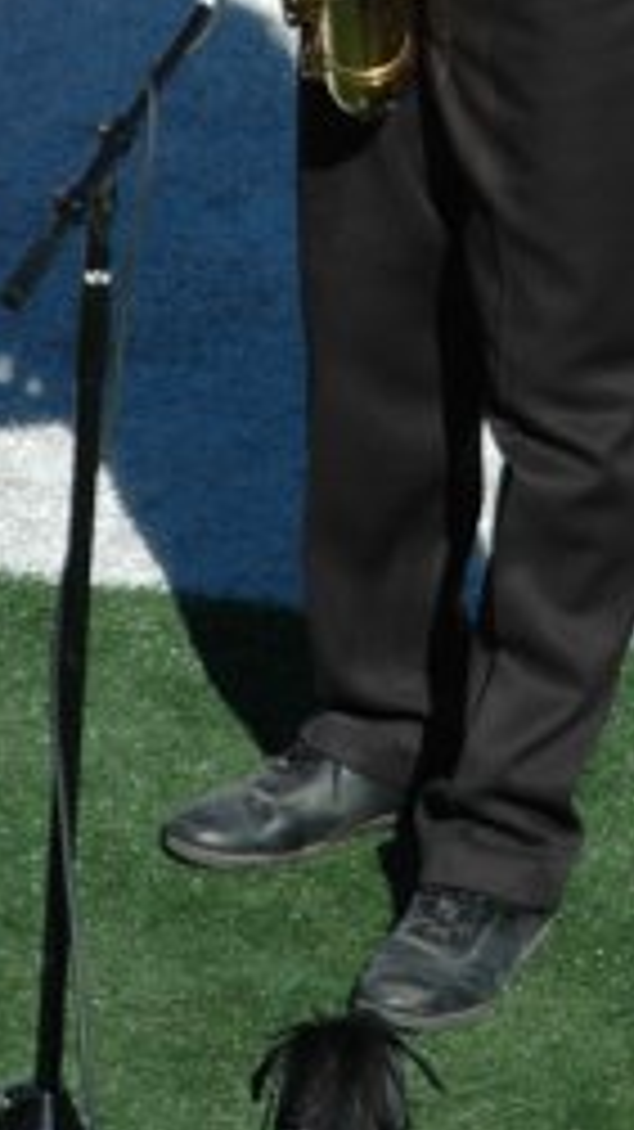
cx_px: 384
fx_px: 44935
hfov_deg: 0.8
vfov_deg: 1.4
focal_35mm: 1502
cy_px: -108
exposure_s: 1/1250
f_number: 5.6
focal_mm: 400
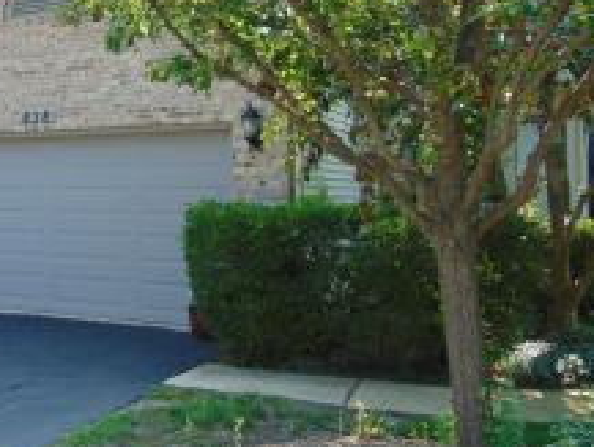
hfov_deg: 39.4
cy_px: 154
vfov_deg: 31.3
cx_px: 109
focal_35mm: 46
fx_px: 790
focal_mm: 4.5
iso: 80
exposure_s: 1/250
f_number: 3
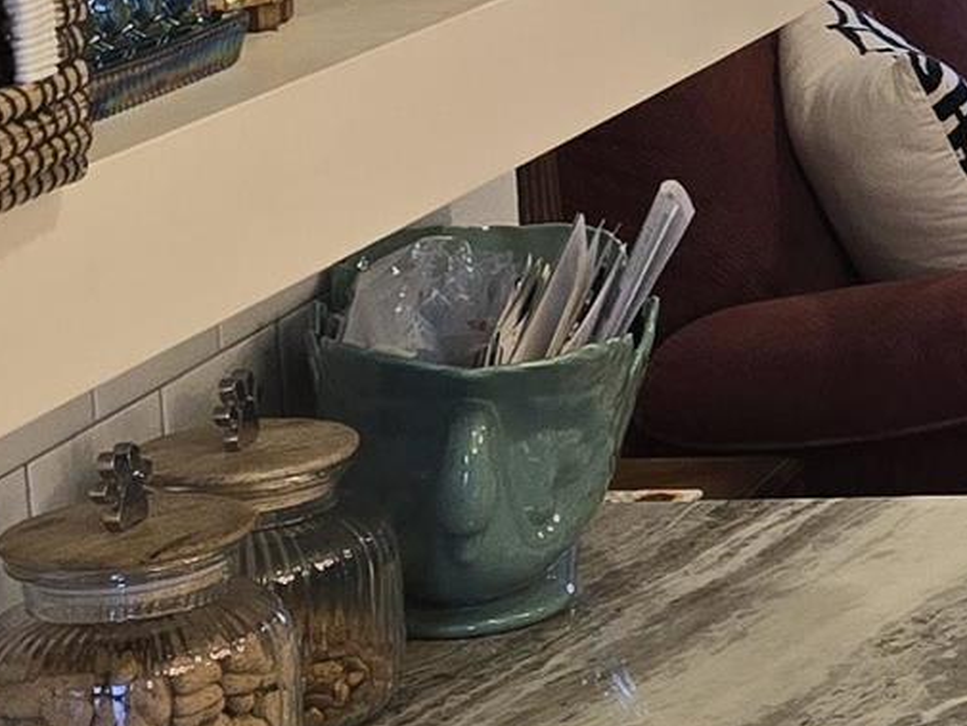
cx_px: 1968
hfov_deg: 12.4
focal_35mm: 140
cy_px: -19
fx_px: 3912
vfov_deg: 10.5
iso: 80
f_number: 1.7
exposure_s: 1/120
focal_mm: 6.3
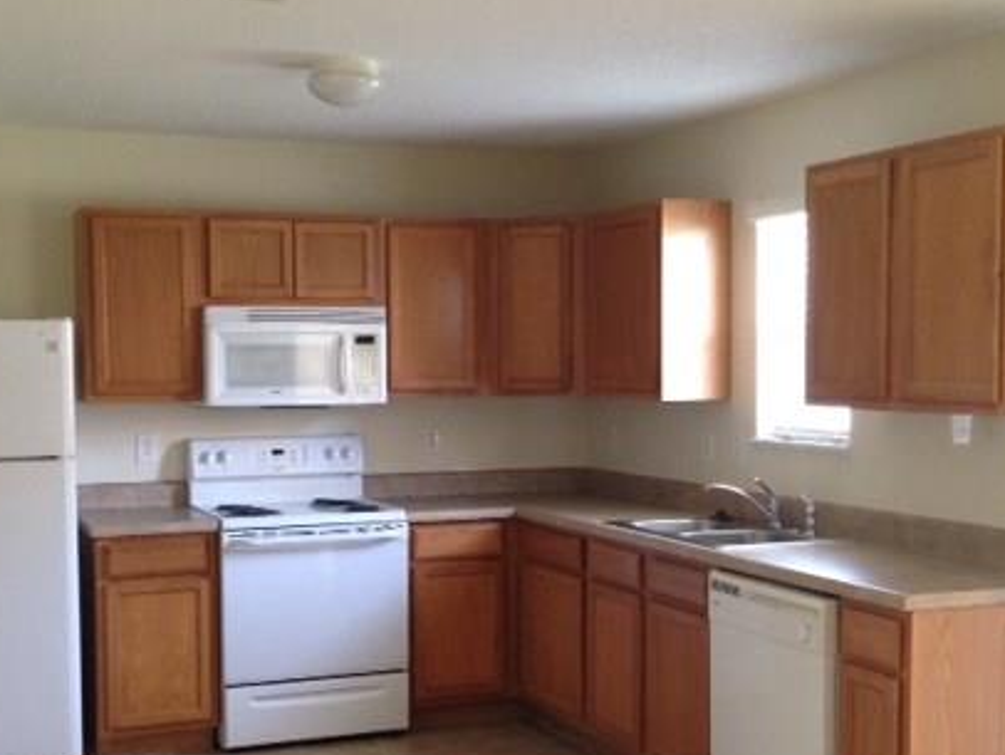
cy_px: 436
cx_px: 438
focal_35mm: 52
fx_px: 1511
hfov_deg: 36.7
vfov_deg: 28.0
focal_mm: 4.12
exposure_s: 1/20
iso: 200
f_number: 2.4
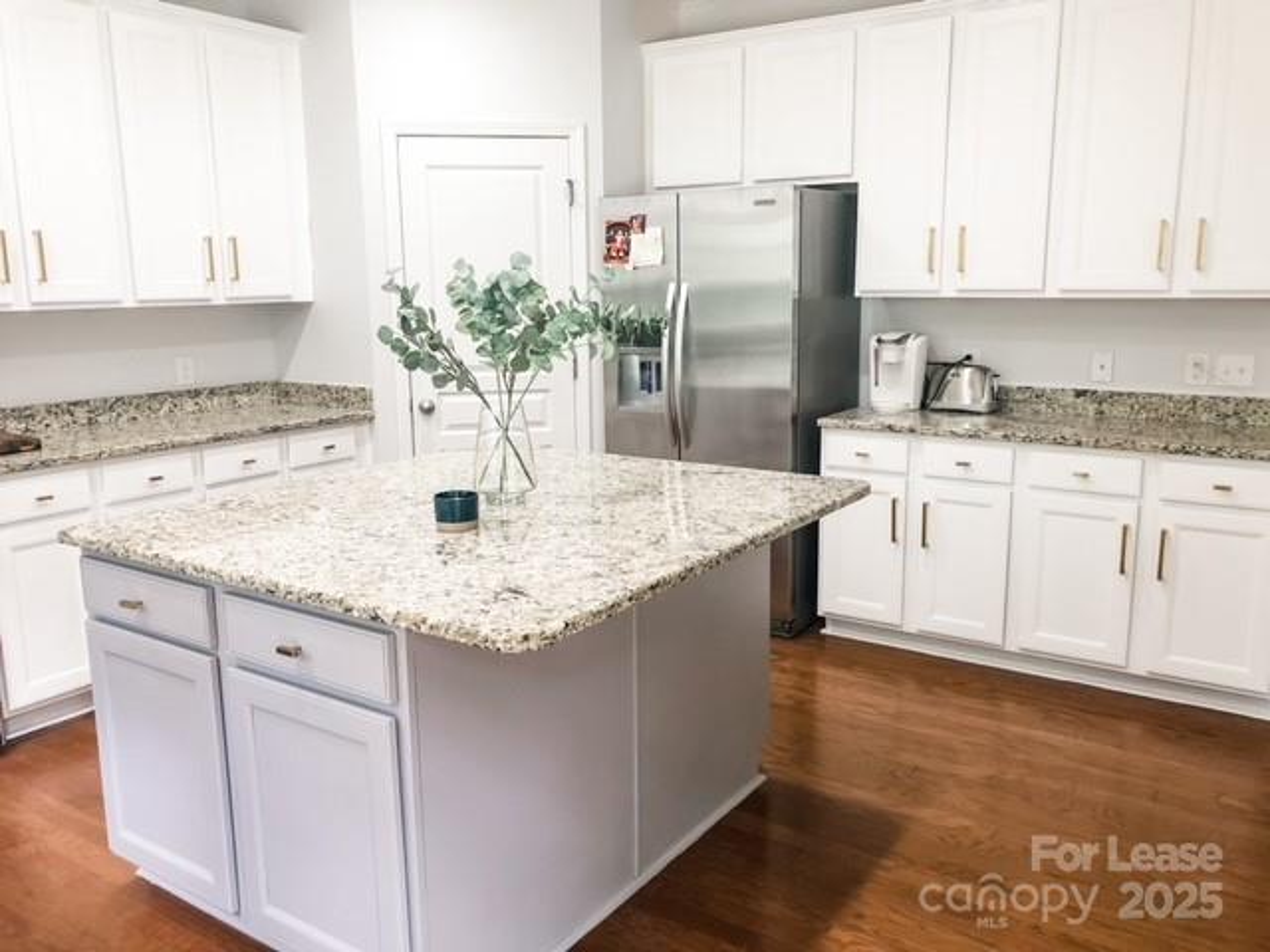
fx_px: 1027
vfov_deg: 49.7
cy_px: 476
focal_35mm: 28
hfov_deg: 63.4
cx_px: 635
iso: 40
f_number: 1.8
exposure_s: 1/25
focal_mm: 3.99
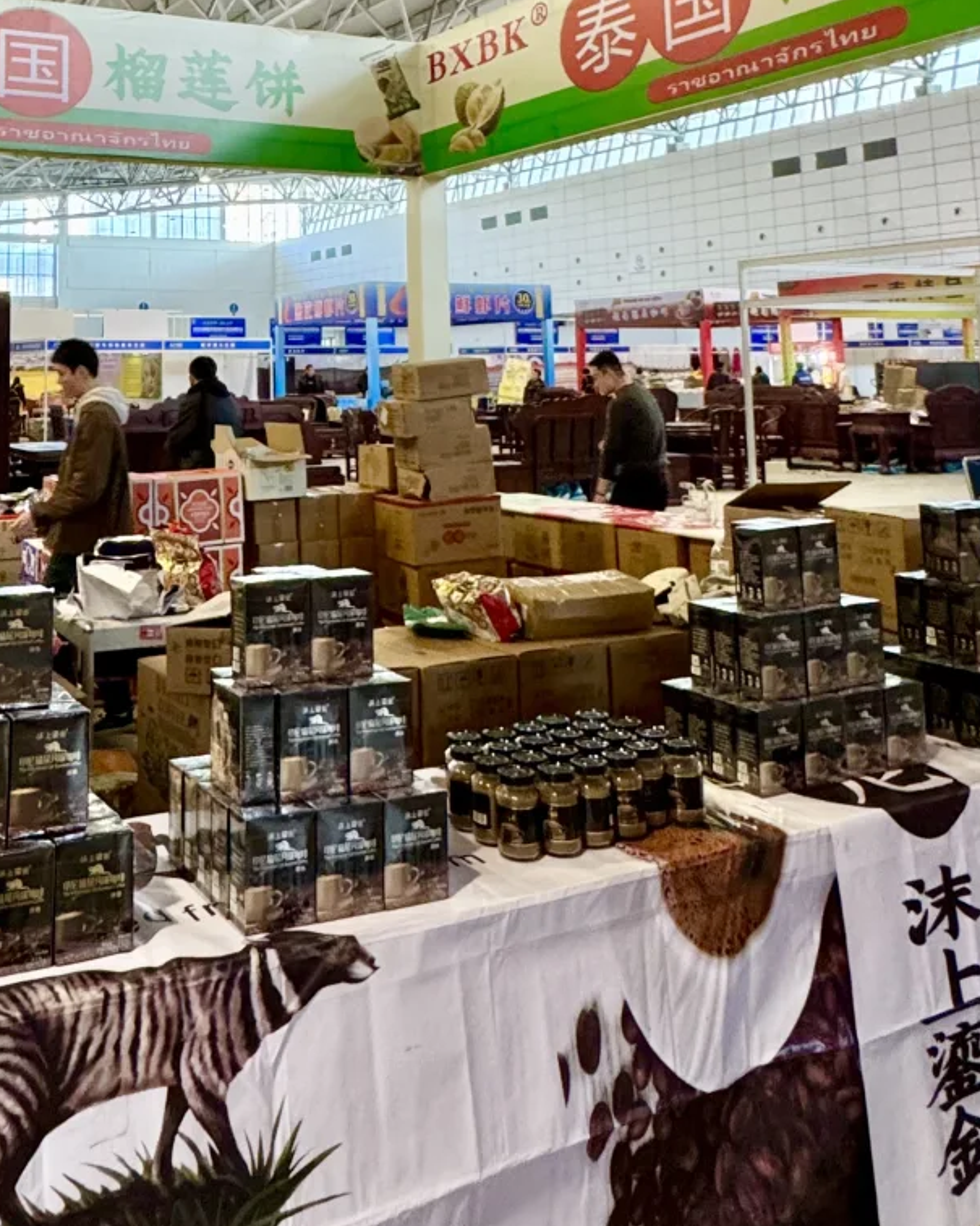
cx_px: 386
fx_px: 943
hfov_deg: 54.5
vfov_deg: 61.8
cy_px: 285
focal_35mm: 26
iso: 320
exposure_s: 1/50
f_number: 2.2
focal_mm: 2.22
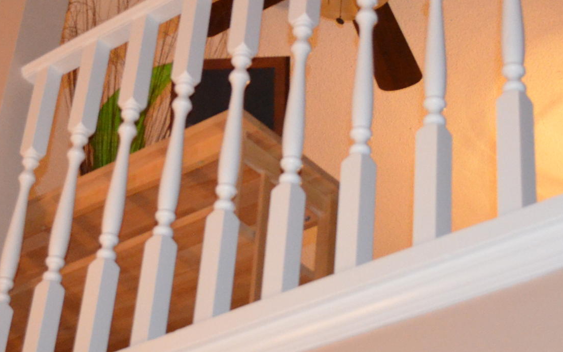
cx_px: 210
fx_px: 1519
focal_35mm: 99
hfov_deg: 21.0
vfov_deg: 13.1
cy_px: 51
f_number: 4
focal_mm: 24
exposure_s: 1/60
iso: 3200
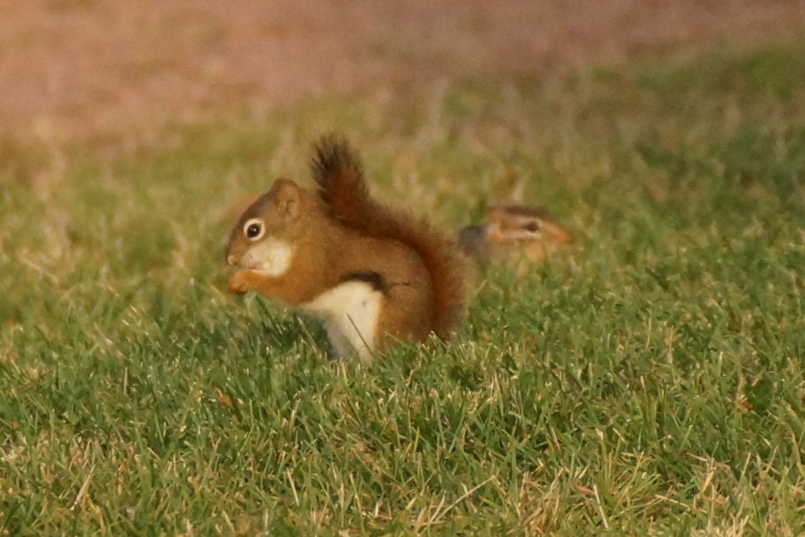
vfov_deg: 3.7
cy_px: 268
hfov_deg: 5.5
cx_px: 402
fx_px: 8385
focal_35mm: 375
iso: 1600
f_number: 6.3
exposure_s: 1/400
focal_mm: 250
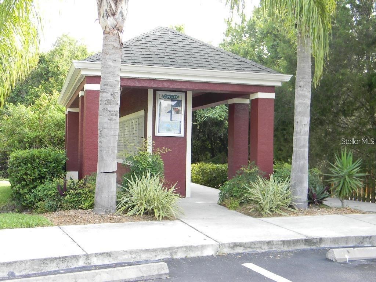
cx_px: 188
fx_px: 445
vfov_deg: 35.1
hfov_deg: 45.8
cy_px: 141
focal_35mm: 41
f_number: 3.8
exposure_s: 1/49.2
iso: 80
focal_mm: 7.3
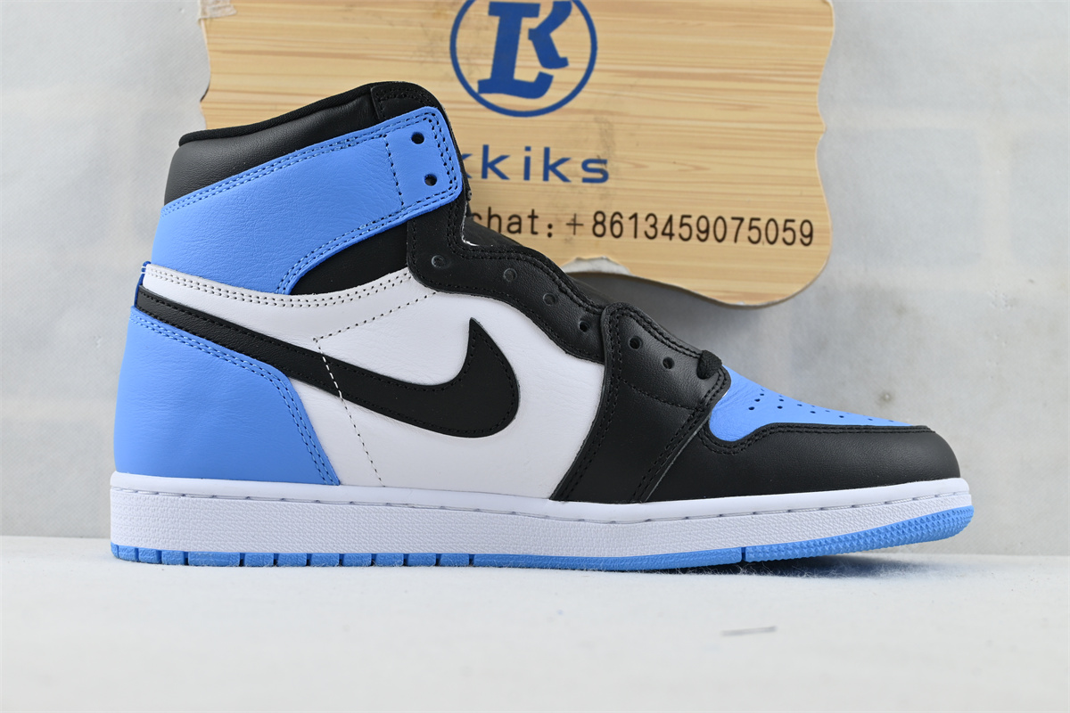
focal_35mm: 45
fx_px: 1337
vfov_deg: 29.9
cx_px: 535
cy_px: 356
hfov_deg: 43.6
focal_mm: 30
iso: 100
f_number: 4.8
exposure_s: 1/50
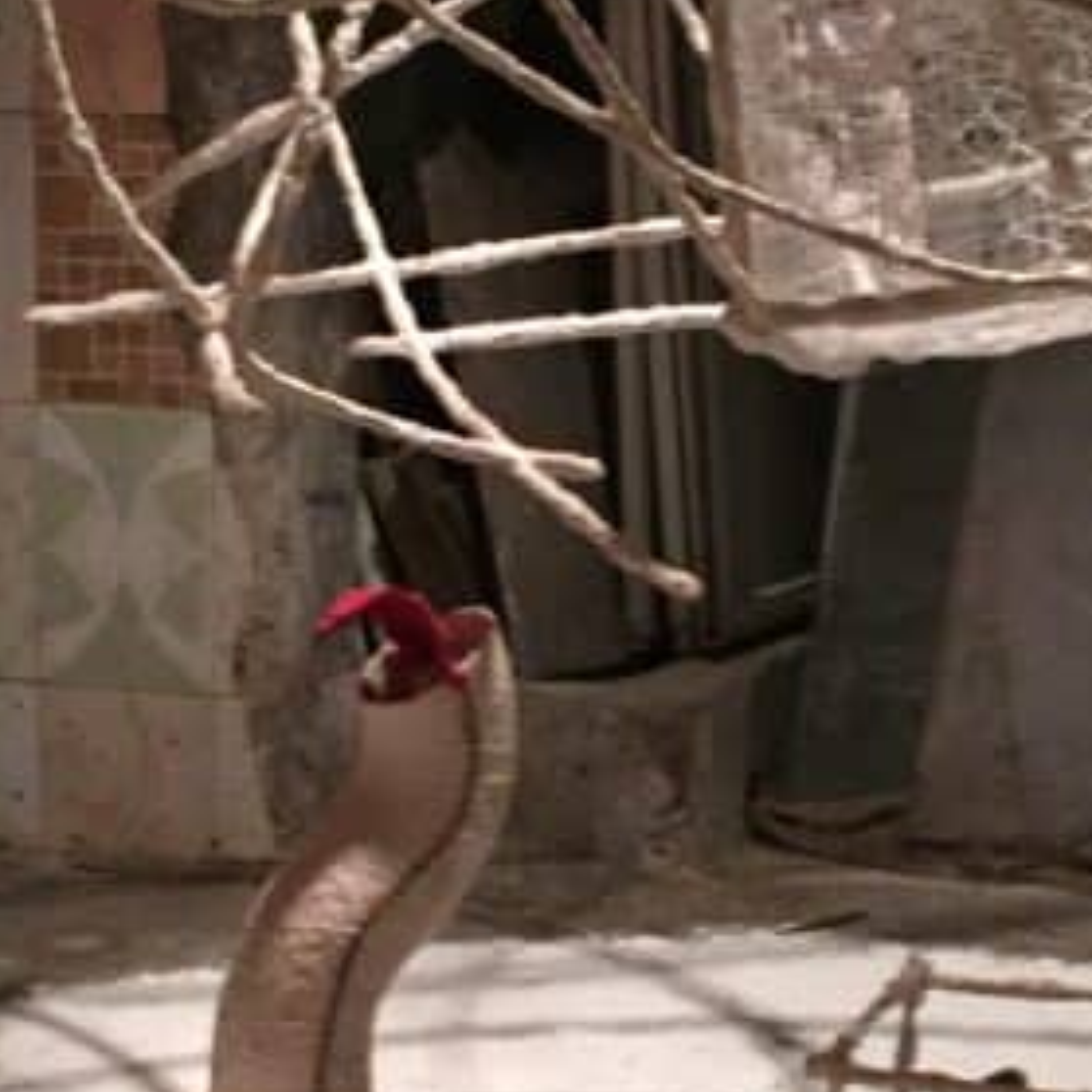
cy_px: 646
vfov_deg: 18.5
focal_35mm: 94
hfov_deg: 18.5
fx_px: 3355
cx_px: 618
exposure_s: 1/17
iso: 320
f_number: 2.2
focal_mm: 4.15
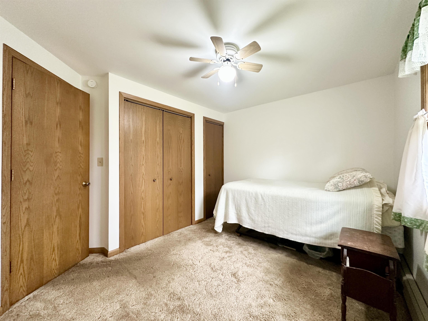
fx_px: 173
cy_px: 160
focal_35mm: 14
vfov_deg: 85.7
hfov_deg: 102.1
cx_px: 214
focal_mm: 2.22
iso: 400
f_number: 2.2
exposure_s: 1/60
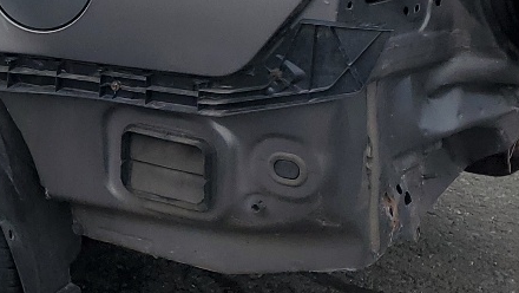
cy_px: 24
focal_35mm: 103
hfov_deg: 19.1
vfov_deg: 11.7
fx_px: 1418
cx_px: -166
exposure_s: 1/2000
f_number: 1.5
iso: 50
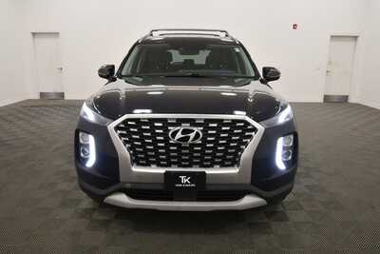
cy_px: 127
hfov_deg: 61.9
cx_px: 190
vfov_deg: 43.6
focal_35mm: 30
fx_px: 317
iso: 800
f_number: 5.6
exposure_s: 1/200
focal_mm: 20
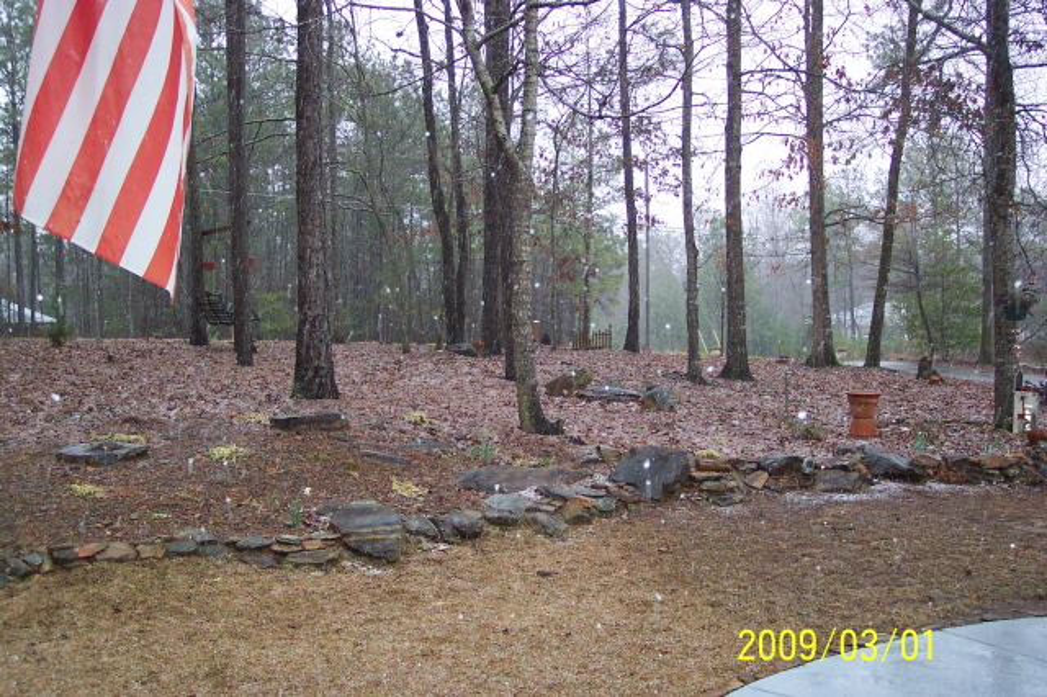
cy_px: 348
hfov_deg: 50.7
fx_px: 1105
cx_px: 524
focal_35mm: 38
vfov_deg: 35.0
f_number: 2.8
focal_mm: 8
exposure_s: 1/45
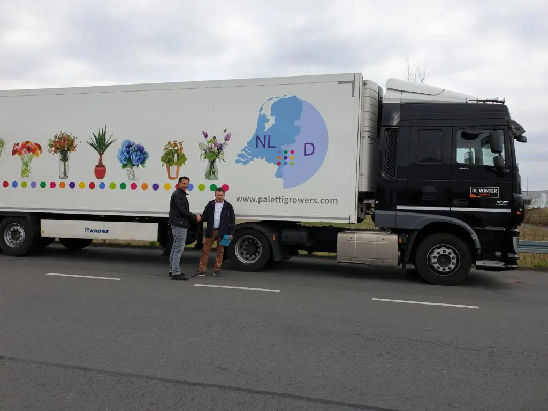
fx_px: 412
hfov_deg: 67.3
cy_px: 206
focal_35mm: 26
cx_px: 274
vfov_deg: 53.1
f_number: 2.4
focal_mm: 4.3
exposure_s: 1/720
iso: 50
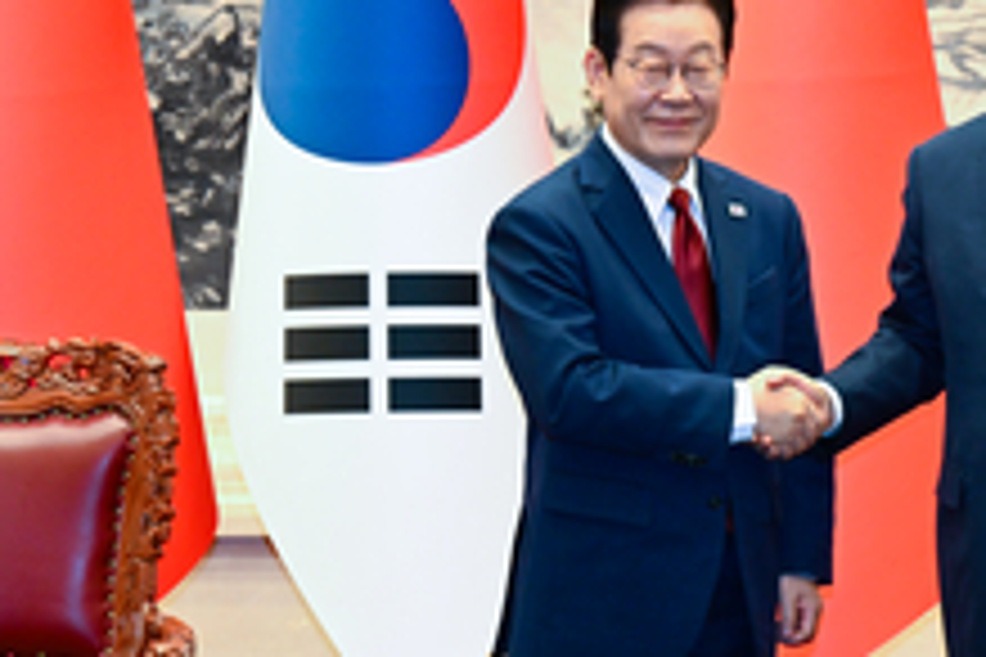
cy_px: -79
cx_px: 878
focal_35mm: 319
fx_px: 8736
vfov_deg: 4.3
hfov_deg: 6.4
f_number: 5.6
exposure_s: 1/200
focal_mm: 125
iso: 1600
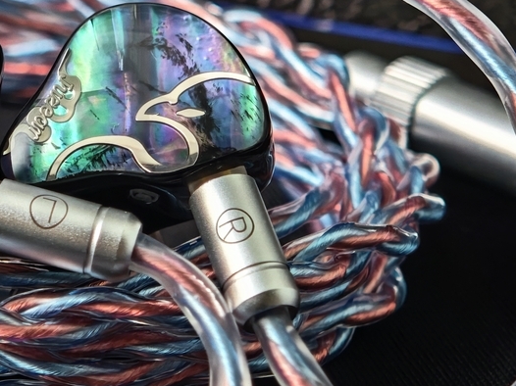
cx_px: 51
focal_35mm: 137
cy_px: 3
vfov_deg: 10.7
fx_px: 2041
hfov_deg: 14.3
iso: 3200
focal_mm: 9
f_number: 2
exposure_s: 1/50
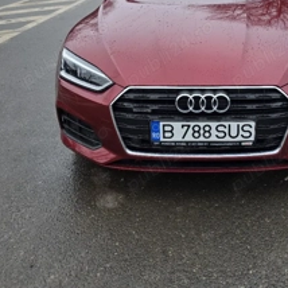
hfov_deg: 43.1
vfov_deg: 42.4
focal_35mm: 38
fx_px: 358
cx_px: 196
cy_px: 70
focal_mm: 6.3
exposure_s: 1/2500
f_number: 1.7
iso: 80
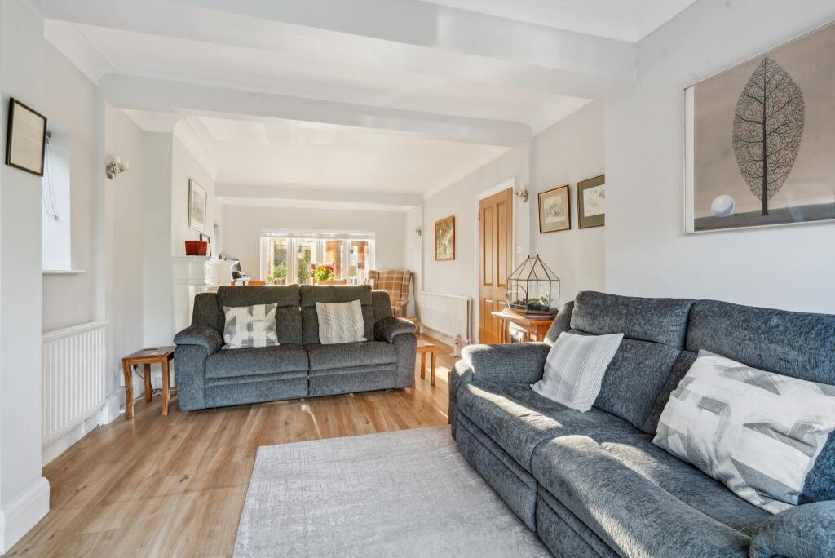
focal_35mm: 16
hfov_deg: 96.7
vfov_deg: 73.8
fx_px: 371
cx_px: 418
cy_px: 279
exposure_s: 1/8
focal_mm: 16
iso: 640
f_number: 10
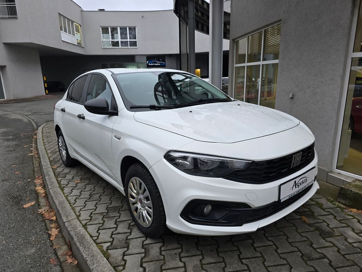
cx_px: 181
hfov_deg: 73.9
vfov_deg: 58.9
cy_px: 136
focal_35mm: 23
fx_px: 241
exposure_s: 1/180
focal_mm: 6.3
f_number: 1.7
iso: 64
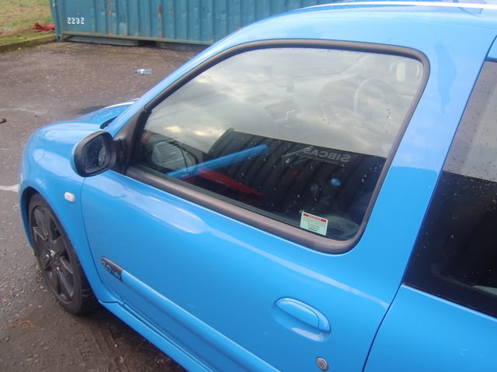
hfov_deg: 58.4
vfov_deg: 45.4
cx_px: 248
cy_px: 186
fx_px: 445
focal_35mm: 31
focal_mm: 8.13
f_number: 2.7
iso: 100
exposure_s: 1/36
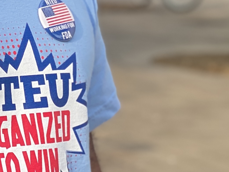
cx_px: -196
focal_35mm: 201
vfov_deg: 7.3
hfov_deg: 9.3
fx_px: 1330
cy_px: -55
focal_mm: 6
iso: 20
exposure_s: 1/372
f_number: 2
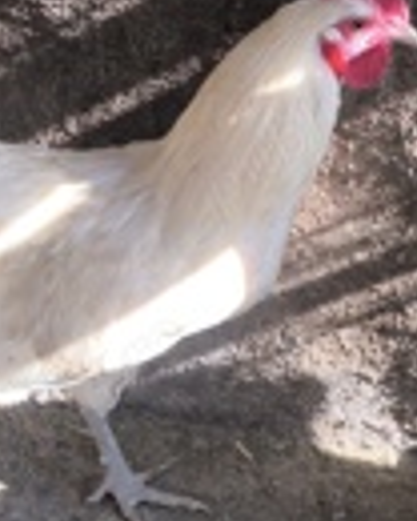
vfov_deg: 27.4
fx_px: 1064
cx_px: 192
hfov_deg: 22.2
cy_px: 176
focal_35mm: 69
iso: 50
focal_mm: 6.14
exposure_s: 1/114
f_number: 1.65
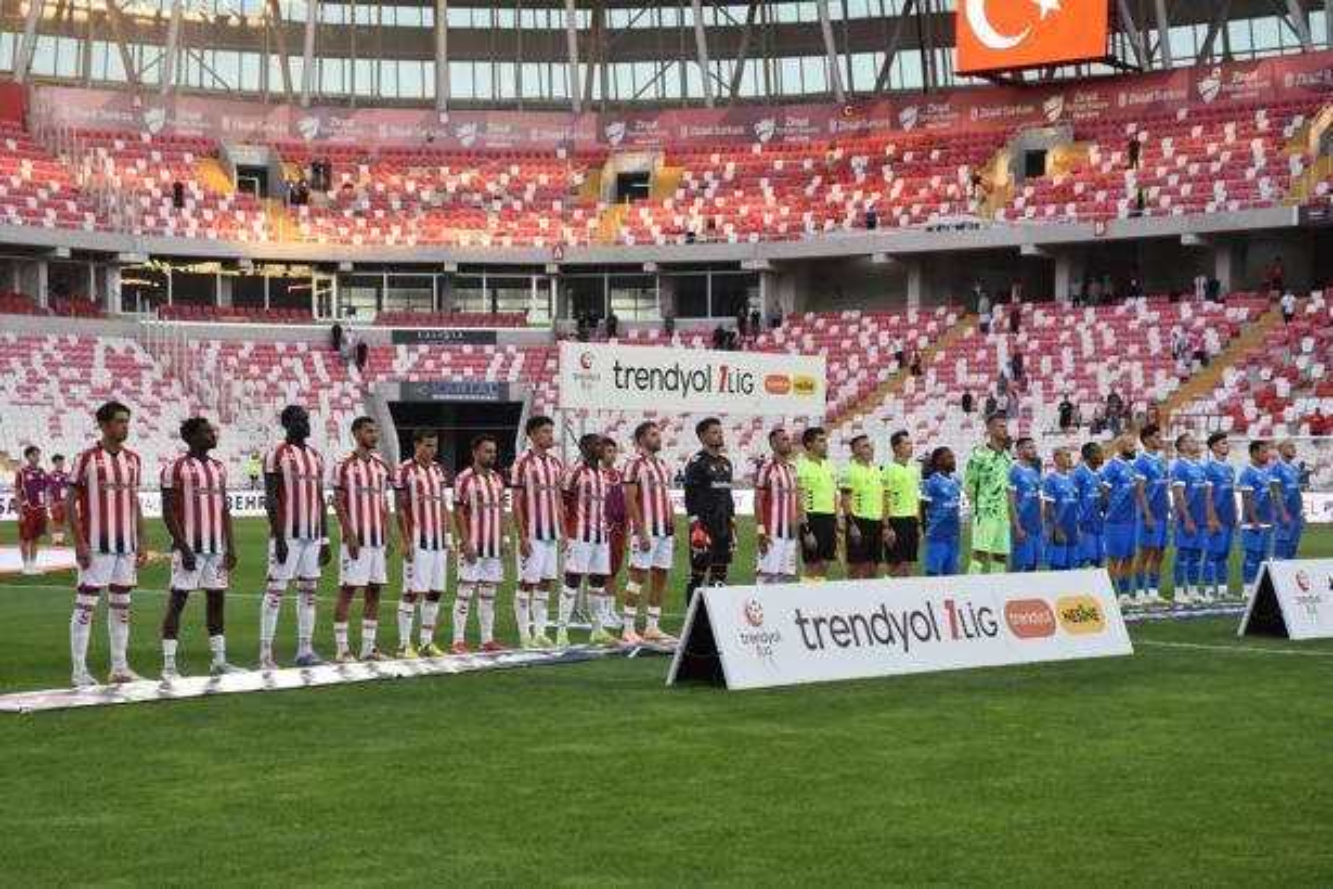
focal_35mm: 72
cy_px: 444
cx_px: 666
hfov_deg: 28.1
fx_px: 2666
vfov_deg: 18.9
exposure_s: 1/250
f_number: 8
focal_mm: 48
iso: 800
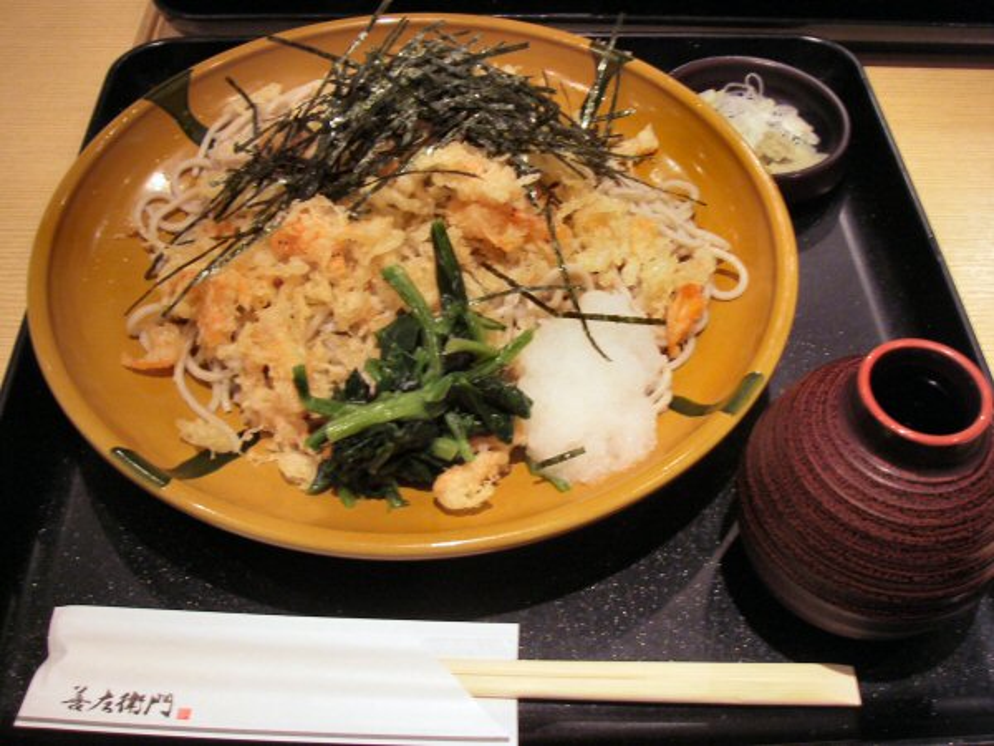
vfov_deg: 37.7
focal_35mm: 38
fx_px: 1091
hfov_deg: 49.0
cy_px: 373
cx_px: 497
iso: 160
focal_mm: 6.3
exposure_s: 1/10
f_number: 3.3
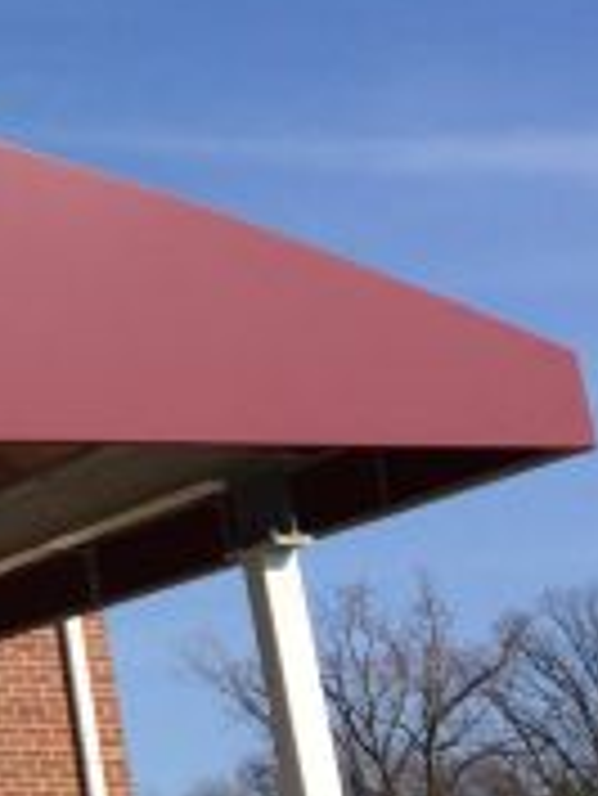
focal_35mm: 109
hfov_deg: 11.4
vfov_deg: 17.7
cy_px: 54
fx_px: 2508
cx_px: -807
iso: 32
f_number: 2.2
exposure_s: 1/2740
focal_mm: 4.15
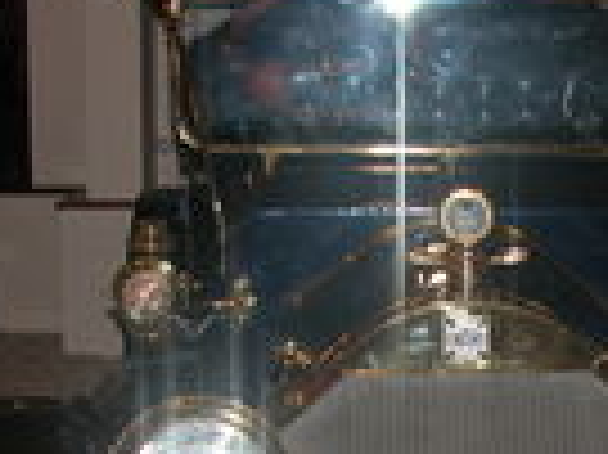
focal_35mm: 104
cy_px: 396
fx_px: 1825
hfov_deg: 18.8
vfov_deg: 14.1
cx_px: 446
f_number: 2.8
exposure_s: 1/60
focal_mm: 8.9
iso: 100
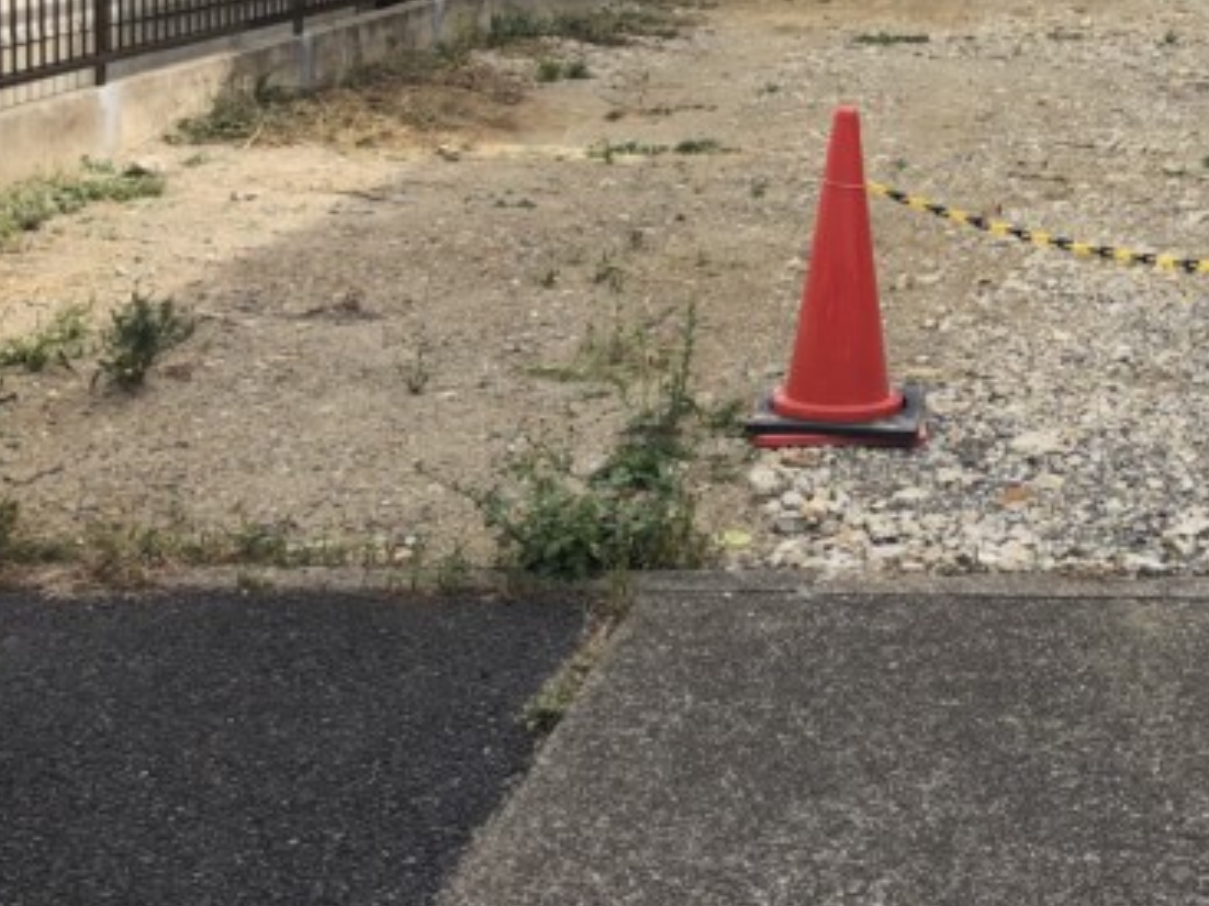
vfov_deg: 22.7
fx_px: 2130
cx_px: 1064
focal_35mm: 61
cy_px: -72
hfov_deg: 30.4
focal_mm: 3.99
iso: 20
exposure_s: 1/1779
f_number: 1.8
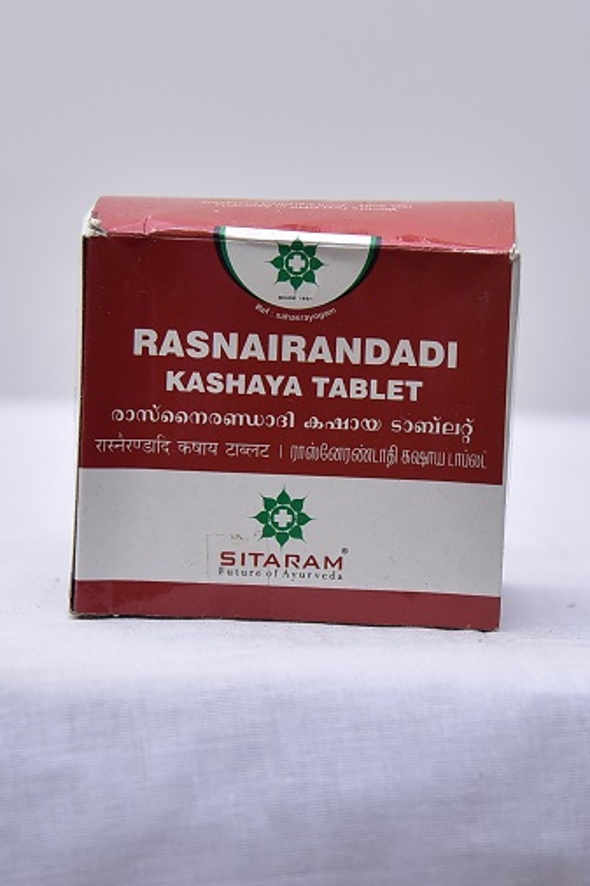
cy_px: 459
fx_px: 1919
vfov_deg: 26.0
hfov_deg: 17.5
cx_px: 291
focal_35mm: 78
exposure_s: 1/160
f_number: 4
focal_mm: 75
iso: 1250
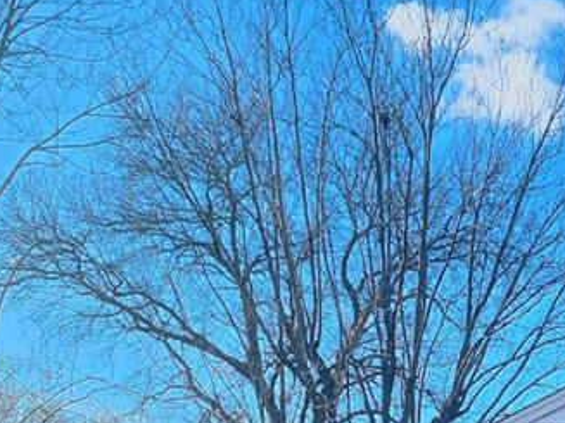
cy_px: 589
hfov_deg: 24.9
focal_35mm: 72
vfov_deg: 18.6
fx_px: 1175
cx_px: 639
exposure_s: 1/180
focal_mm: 6.4
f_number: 1.8
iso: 12
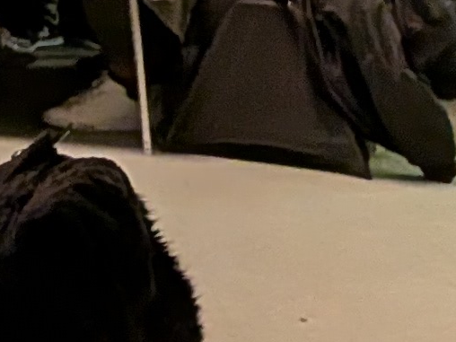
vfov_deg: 7.5
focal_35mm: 189
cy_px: -377
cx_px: -1138
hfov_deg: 8.1
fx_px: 2490
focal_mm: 4.53
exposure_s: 1/50
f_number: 1.7
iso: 39
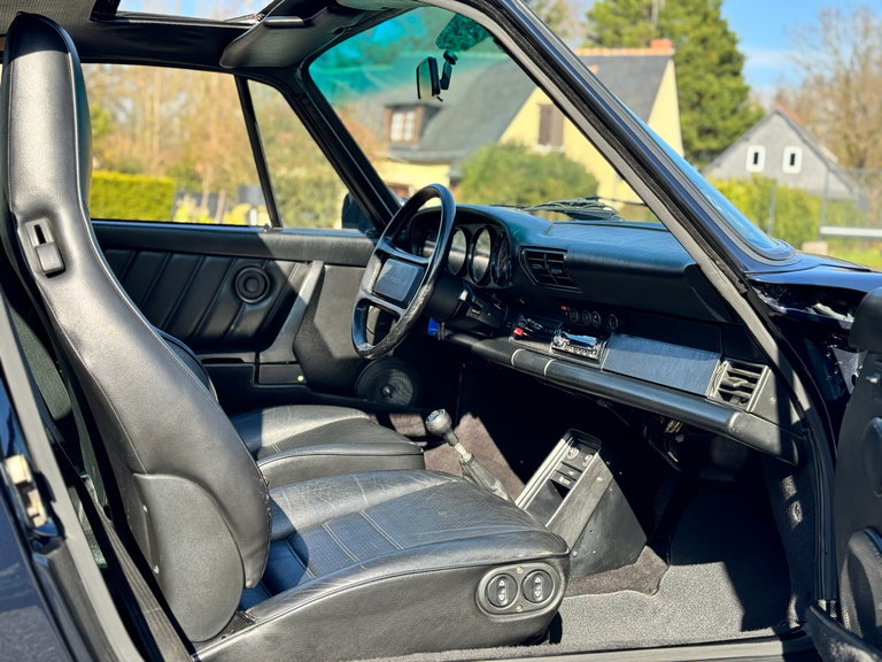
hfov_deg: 39.7
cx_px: 441
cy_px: 331
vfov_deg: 30.3
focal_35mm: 48
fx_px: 1223
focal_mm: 6.86
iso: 64
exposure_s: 1/609
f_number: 1.78
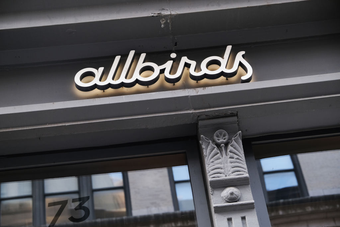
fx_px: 784
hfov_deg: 24.5
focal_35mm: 83
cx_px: 170
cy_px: 114
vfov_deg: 16.5
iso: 320
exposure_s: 1/80
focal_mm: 55
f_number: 4
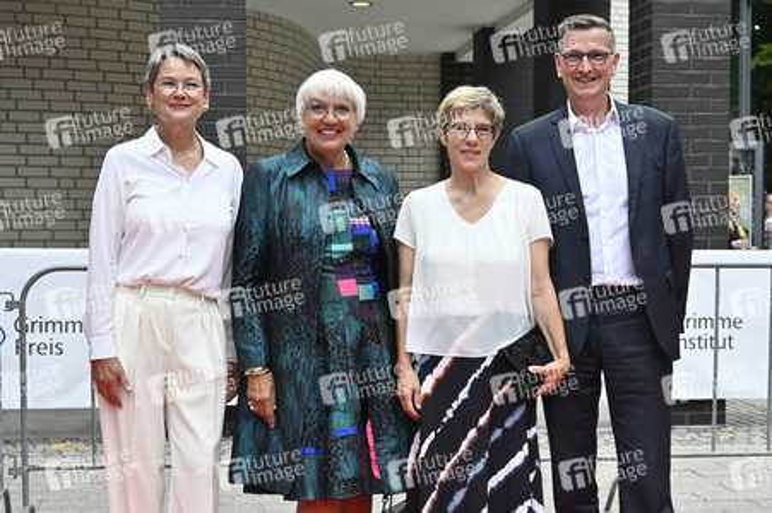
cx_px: 386
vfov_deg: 32.6
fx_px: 879
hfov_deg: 47.4
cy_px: 256
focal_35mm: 41
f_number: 5.6
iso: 2000
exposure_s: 1/500
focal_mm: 41
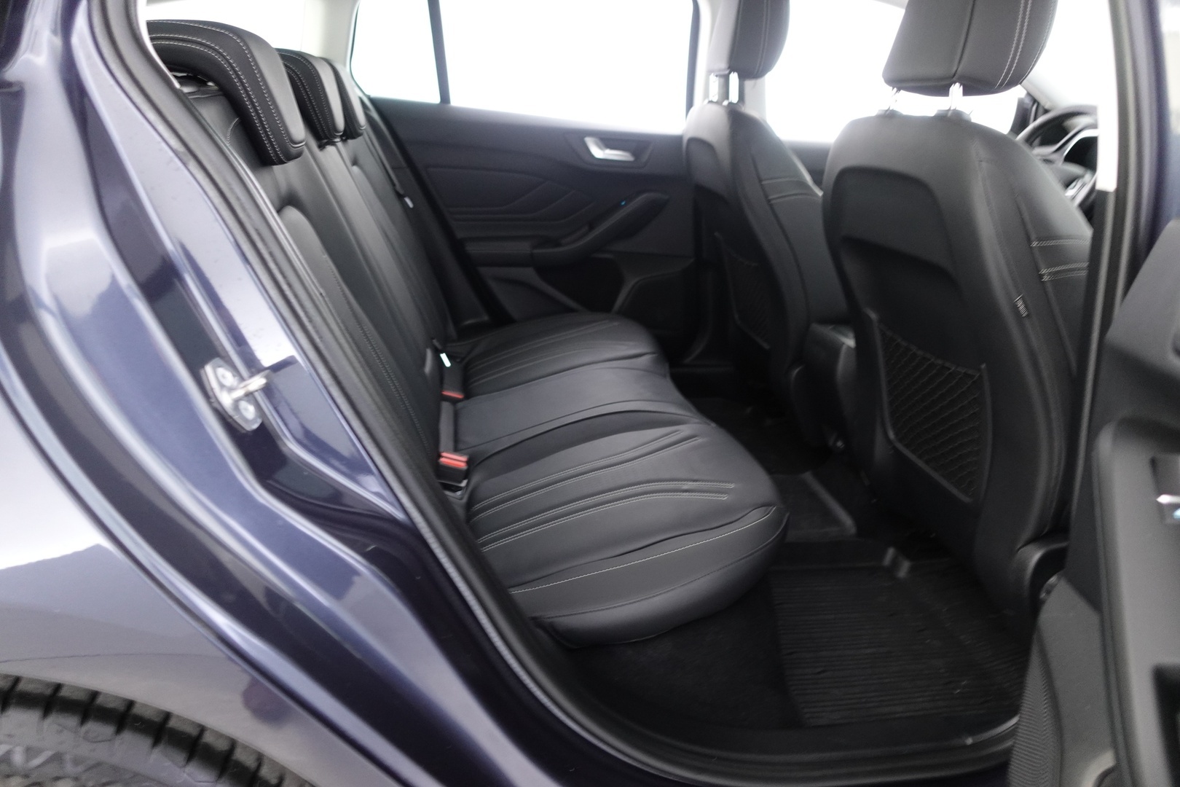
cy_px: 394
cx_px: 590
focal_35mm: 24
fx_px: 787
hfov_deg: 73.7
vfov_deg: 53.1
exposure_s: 1/13
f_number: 1.8
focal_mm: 9.4
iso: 800
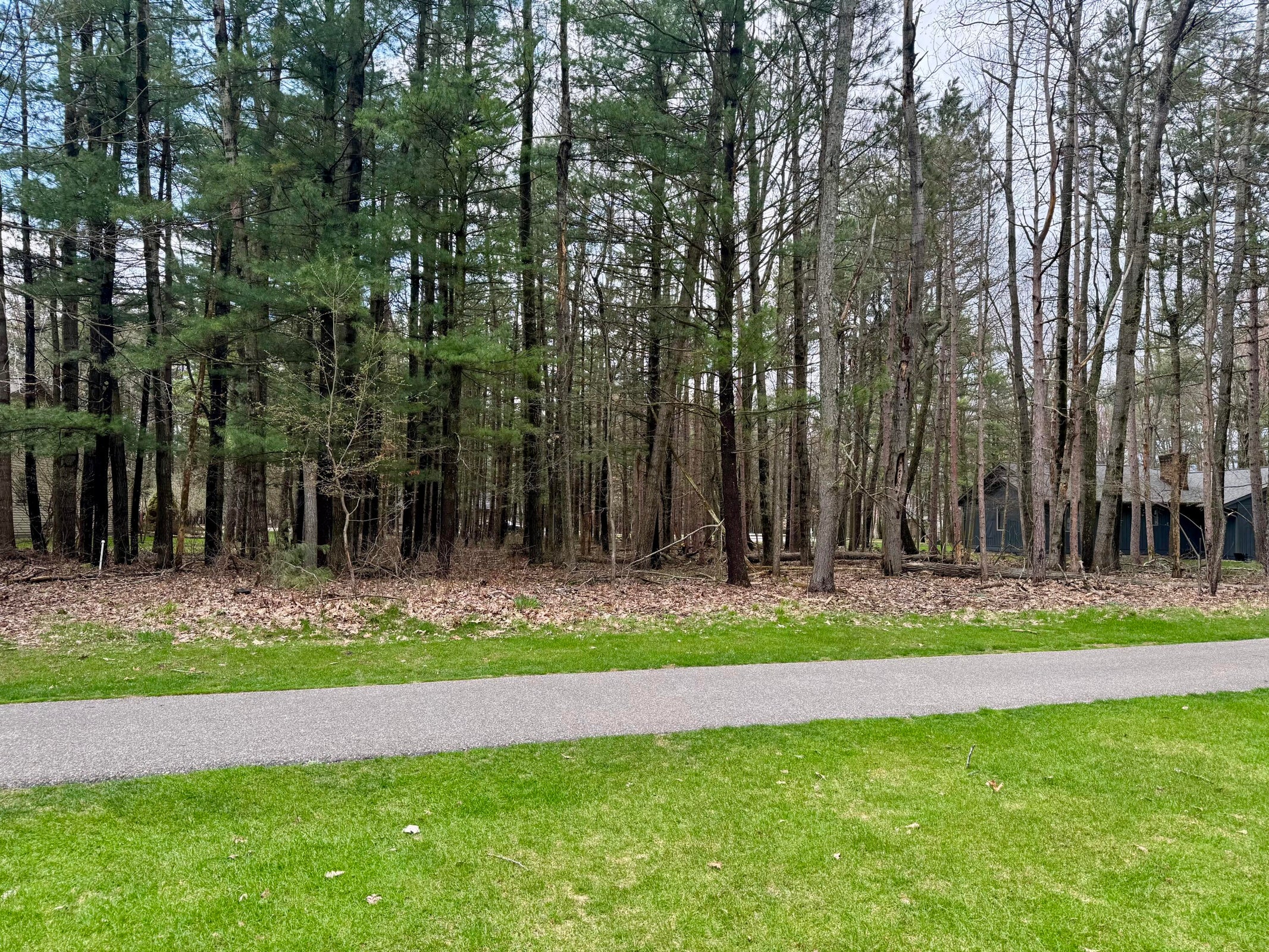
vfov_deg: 56.8
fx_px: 880
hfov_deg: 71.6
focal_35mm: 24
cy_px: 476
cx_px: 634
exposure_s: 1/747
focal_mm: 6.76
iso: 80
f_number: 1.78
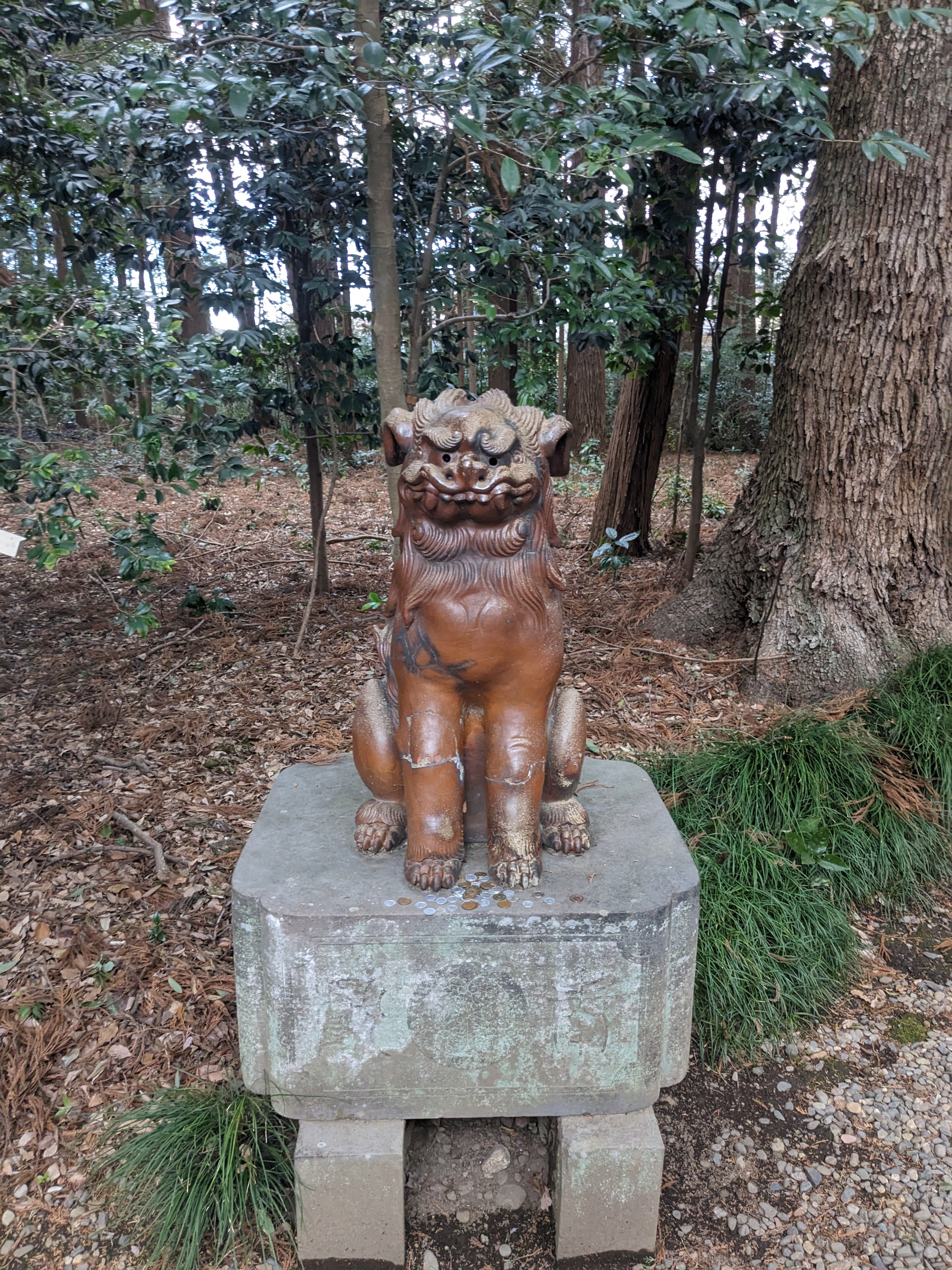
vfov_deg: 65.3
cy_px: 635
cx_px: 476
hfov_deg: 51.4
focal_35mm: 27
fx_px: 990
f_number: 1.73
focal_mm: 4.38
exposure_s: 1/99.9
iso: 324
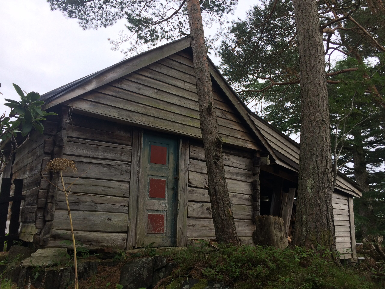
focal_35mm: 29
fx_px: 323
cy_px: 144
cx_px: 192
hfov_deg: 61.7
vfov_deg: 48.2
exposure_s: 1/500
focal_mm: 4.15
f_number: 2.2
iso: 32
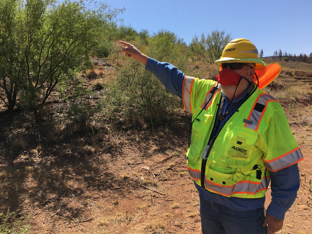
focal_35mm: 29
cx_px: 156
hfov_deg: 61.7
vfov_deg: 48.2
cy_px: 117
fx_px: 261
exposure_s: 1/1282
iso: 25
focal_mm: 4.15
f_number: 2.2
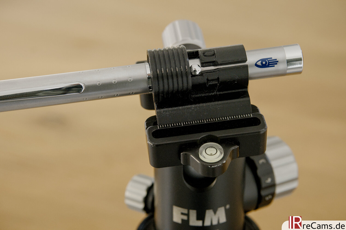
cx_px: 173
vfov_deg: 18.2
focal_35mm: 75
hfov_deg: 27.0
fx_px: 721
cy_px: 115
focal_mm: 50
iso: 640
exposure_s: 1/13
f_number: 5.6
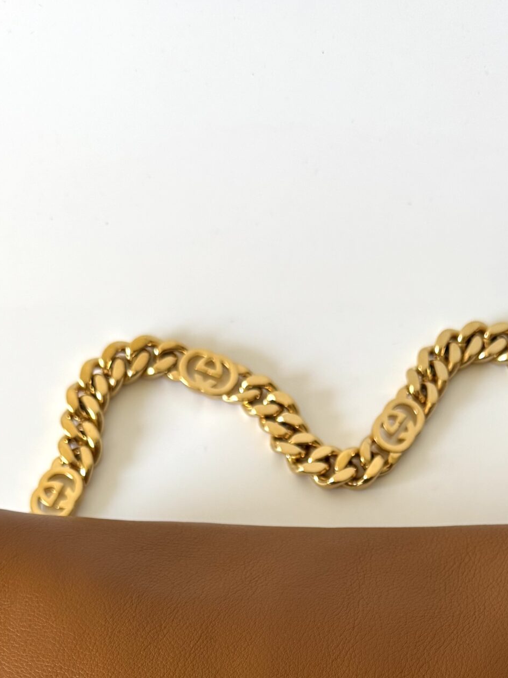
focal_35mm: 49
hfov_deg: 29.5
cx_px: 323
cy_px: 679
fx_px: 959
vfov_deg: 35.2
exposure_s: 1/72
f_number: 1.78
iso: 200
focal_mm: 6.76
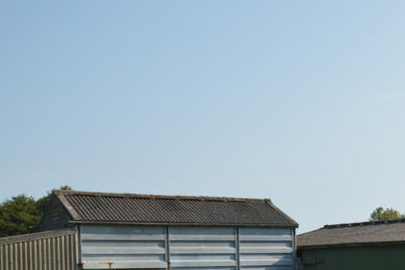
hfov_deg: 24.1
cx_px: 491
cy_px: 281
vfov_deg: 17.4
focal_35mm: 76
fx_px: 855
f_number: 8
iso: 200
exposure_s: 1/500
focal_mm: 20
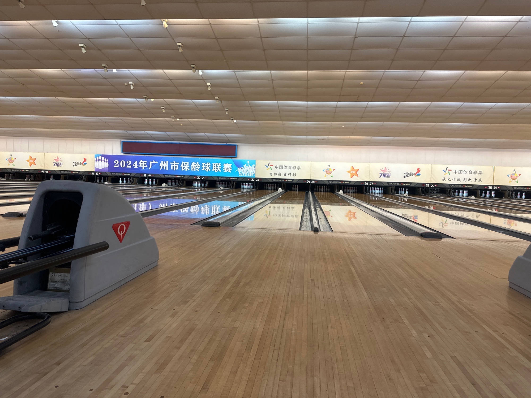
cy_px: 199
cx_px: 266
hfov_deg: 71.6
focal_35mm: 24
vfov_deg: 56.8
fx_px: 368
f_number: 1.78
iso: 160
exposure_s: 1/100
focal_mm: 6.86
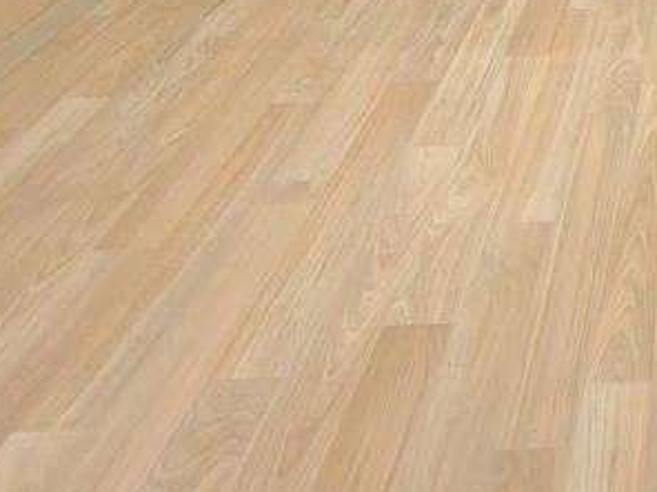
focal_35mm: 55
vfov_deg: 18.9
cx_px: 846
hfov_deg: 28.8
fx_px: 1044
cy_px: -440
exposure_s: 1/25
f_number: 2.2
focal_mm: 1.95
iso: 250
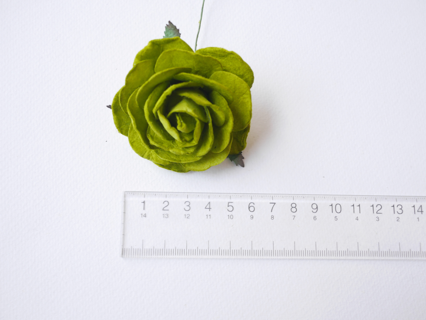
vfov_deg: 36.0
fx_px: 492
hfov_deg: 46.8
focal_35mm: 40
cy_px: 160
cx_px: 213
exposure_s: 1/40
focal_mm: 20
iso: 800
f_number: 4
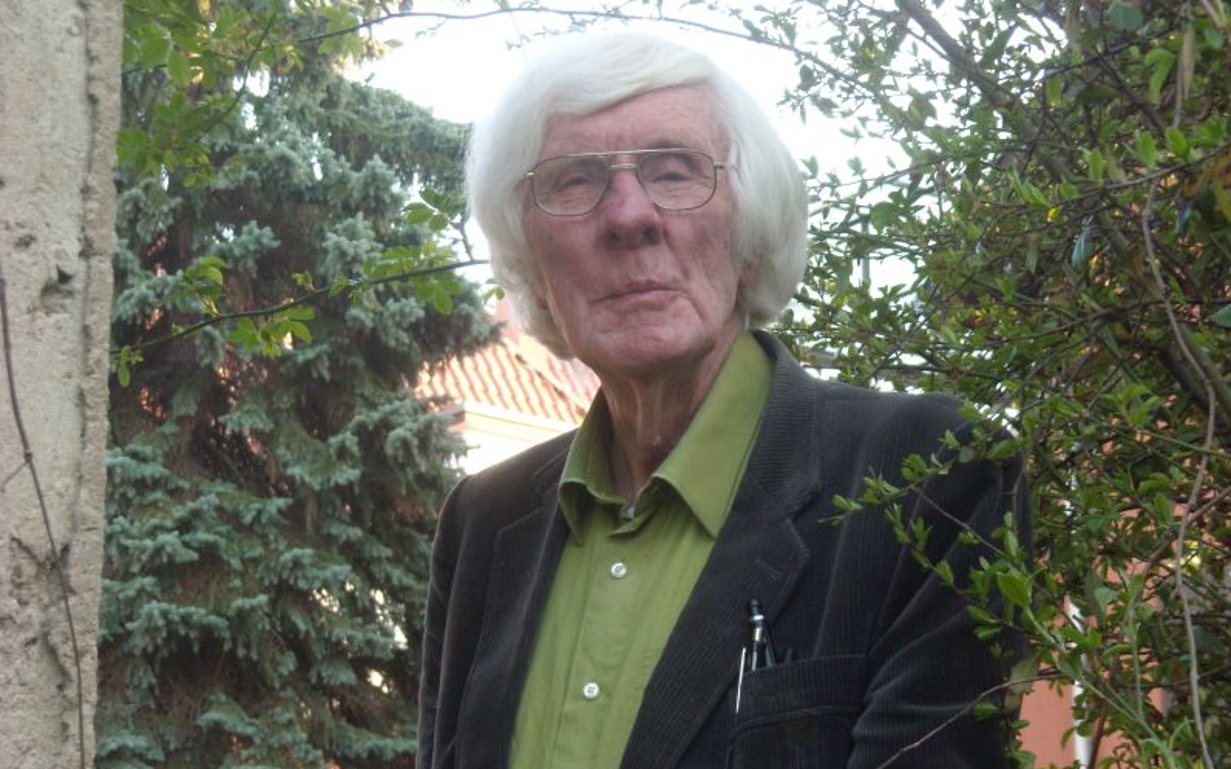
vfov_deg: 13.1
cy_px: 452
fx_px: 3355
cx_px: 616
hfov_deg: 20.8
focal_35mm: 100
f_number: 4.4
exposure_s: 1/60
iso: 175
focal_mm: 15.32
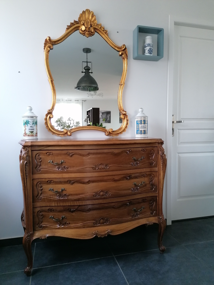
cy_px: 142
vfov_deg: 65.3
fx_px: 223
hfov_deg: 51.4
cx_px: 107
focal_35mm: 27
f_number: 1.8
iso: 250
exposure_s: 1/33.3
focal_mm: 4.75
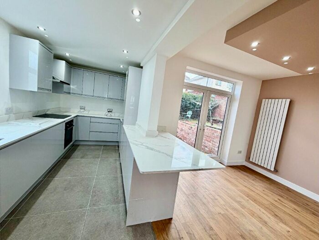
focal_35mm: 14
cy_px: 120
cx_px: 160
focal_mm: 2.22
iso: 50
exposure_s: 1/100
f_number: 2.2
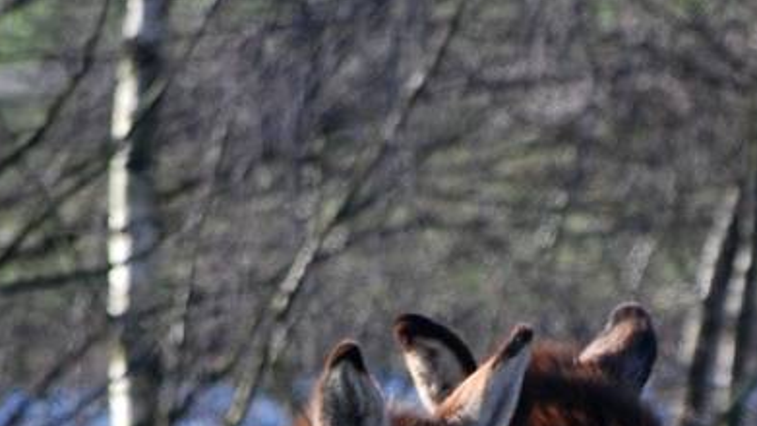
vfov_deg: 0.9
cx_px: 540
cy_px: 712
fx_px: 28445
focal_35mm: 1417
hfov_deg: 1.5
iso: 320
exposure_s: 1/500
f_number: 5.3
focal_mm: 220
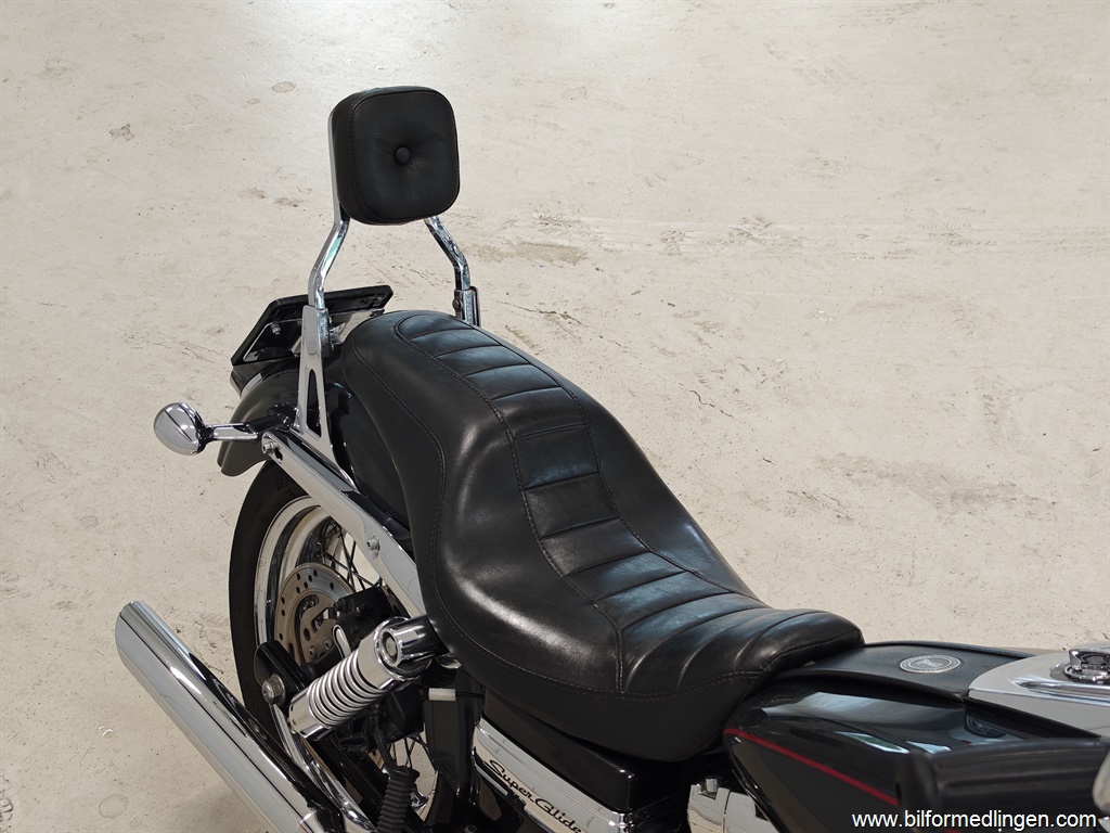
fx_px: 1475
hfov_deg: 41.2
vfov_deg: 31.5
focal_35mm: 46
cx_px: 555
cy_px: 416
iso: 245
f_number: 2
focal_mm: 8.72
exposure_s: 1/100
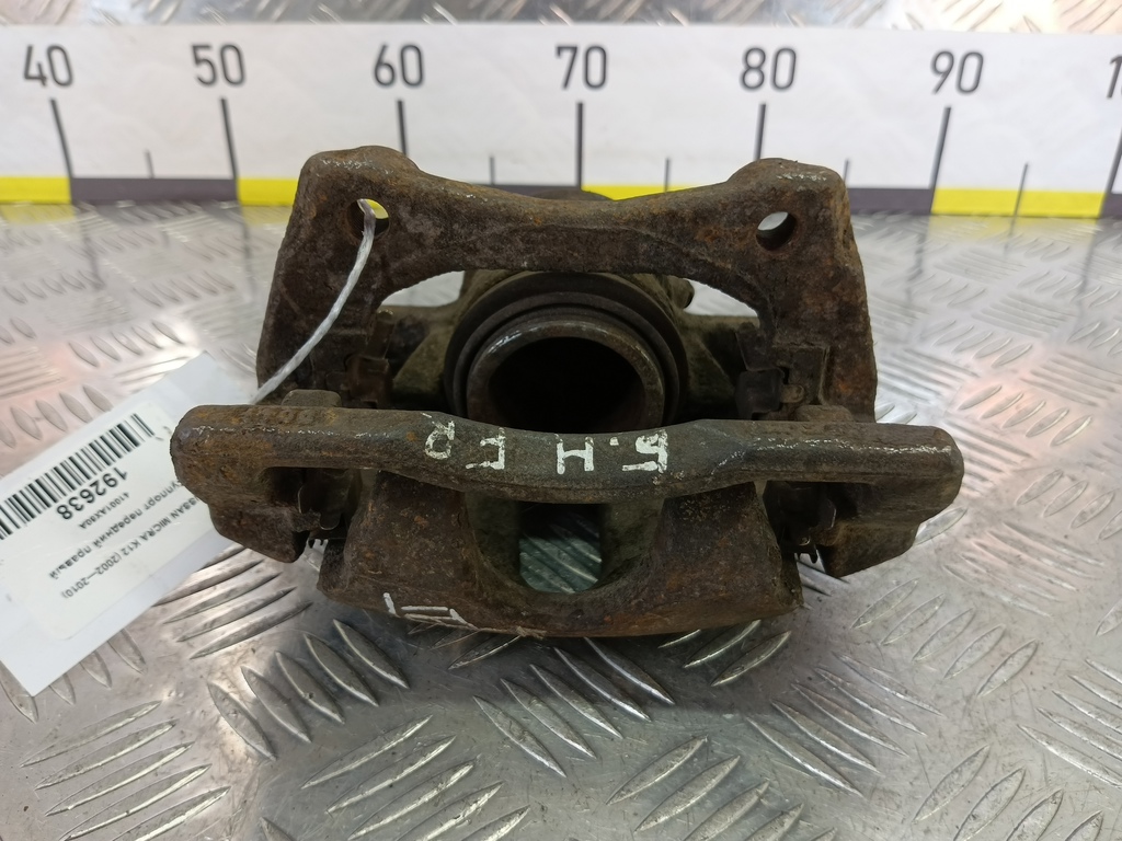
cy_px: 420
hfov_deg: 73.9
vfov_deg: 58.9
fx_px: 745
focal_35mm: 23
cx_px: 561
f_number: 1.6
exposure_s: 1/50
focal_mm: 4.11
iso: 124
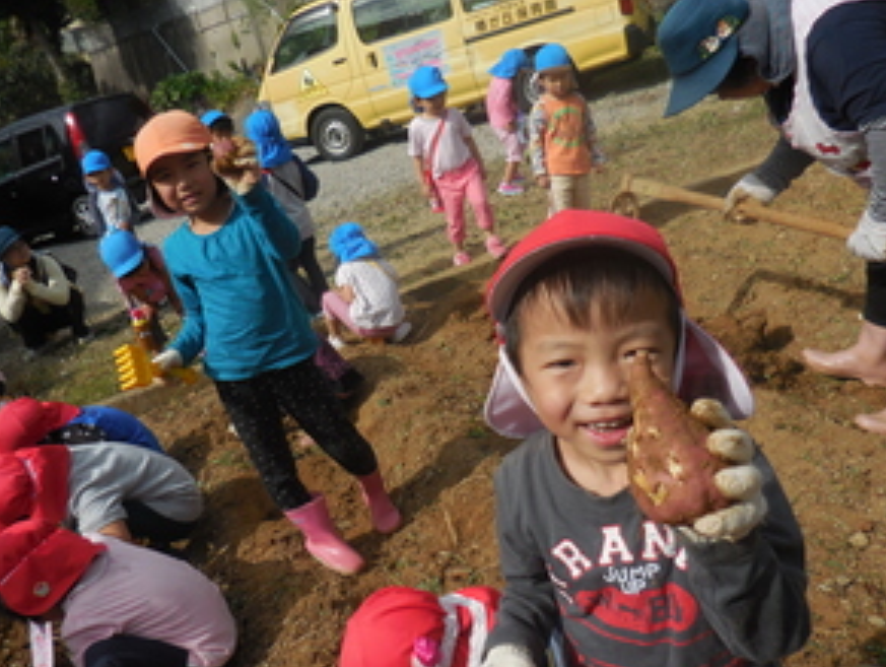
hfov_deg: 59.8
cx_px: 411
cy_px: 359
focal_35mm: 30
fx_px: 769
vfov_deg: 46.8
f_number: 6.6
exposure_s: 1/640
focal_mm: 4.5
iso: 125
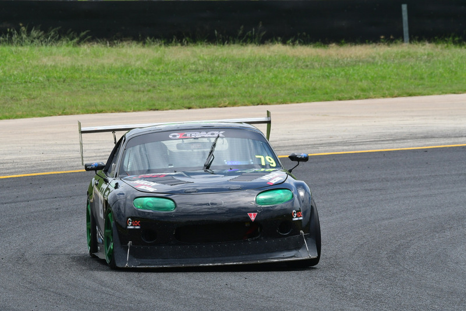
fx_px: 6215
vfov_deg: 2.9
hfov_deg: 4.3
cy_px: 156
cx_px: 233
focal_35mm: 480
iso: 640
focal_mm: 320
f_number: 13
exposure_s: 1/640
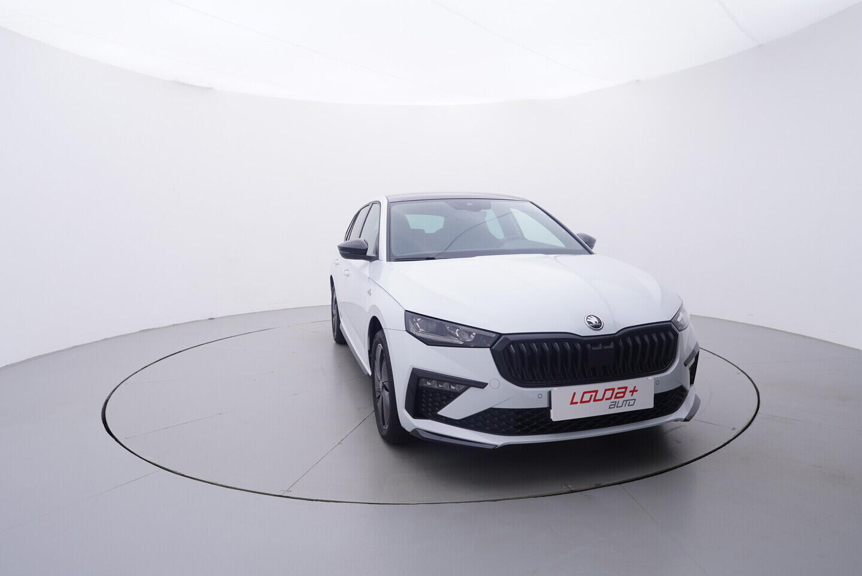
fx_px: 539
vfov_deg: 56.2
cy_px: 288
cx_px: 431
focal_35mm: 22
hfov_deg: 77.3
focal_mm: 15
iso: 200
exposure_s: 1/80
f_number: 5
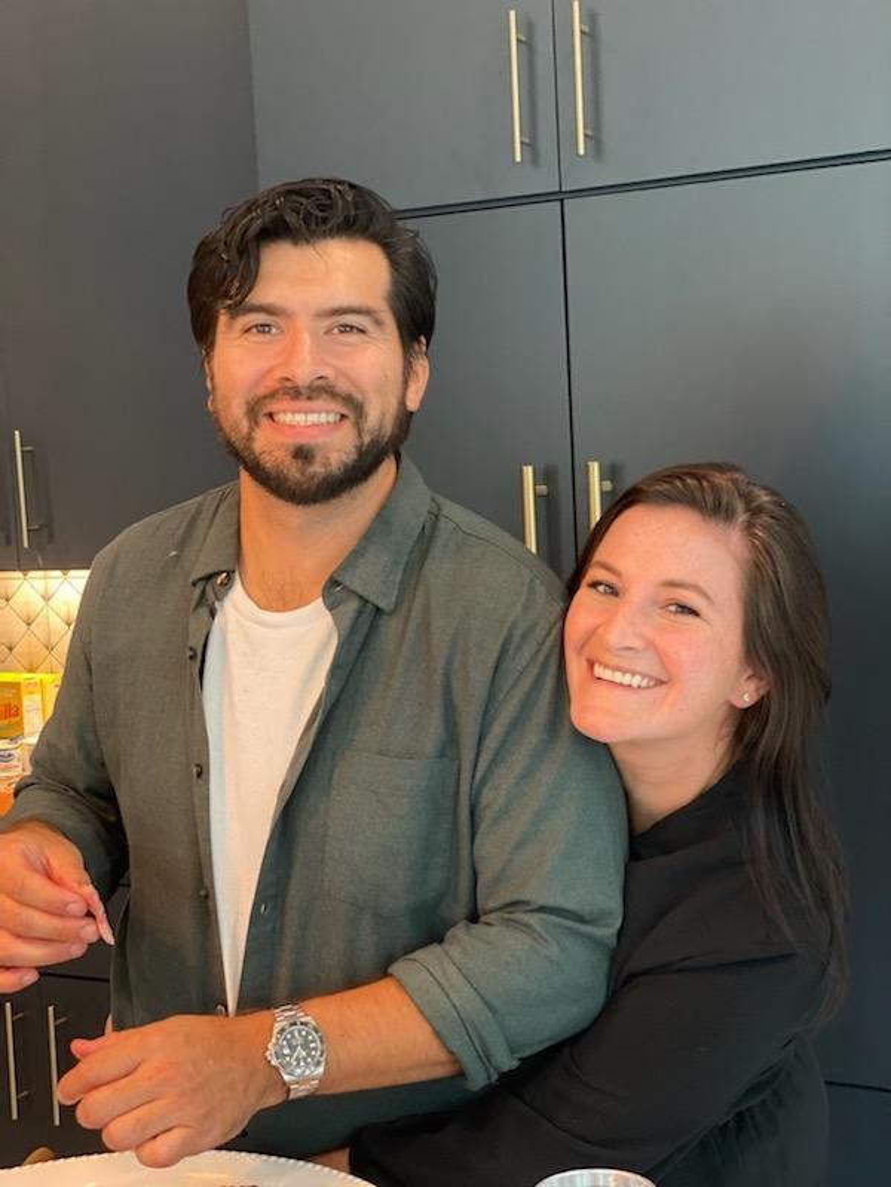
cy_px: 594
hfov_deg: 28.0
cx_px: 446
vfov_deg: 36.8
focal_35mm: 52
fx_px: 1785
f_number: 2
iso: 160
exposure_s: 1/40
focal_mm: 6
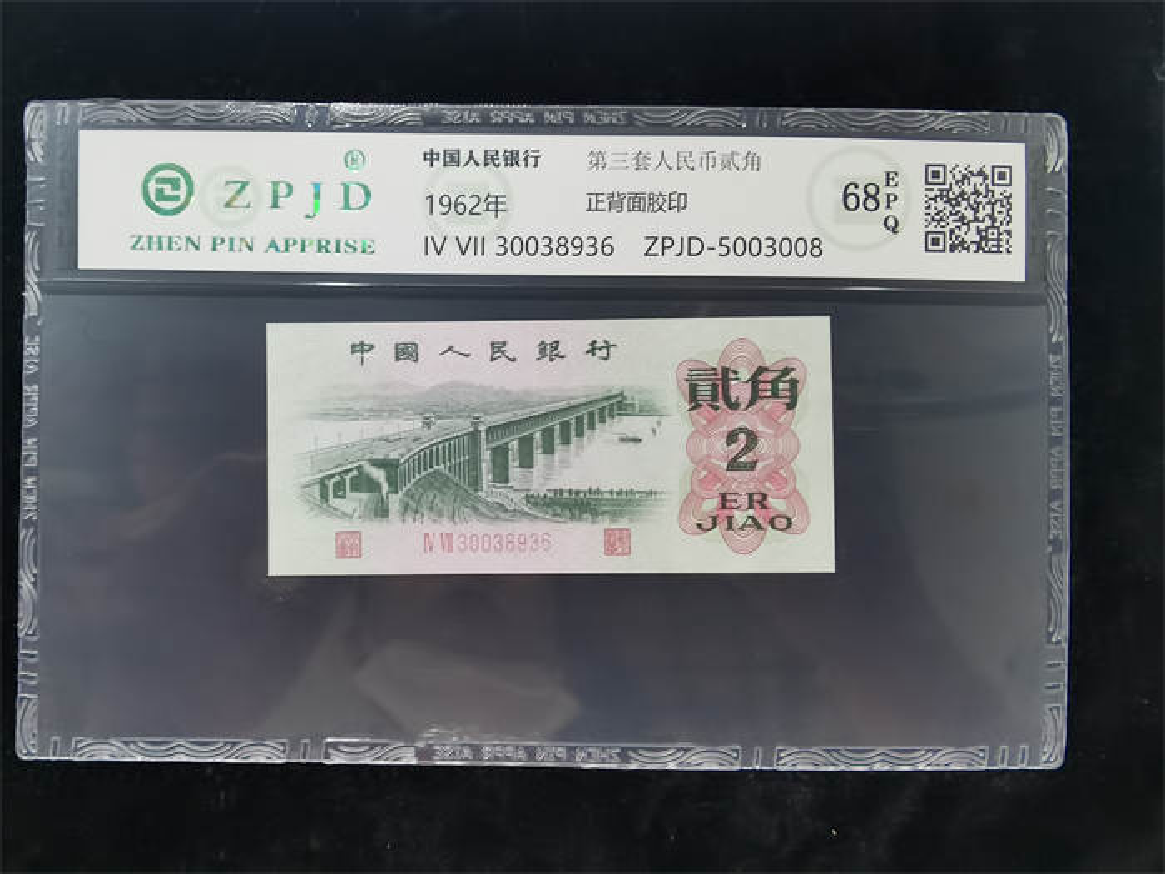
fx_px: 909
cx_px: 582
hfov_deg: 65.3
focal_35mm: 27
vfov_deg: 51.4
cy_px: 437
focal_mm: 2.26
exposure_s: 1/24
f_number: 2.2
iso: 500
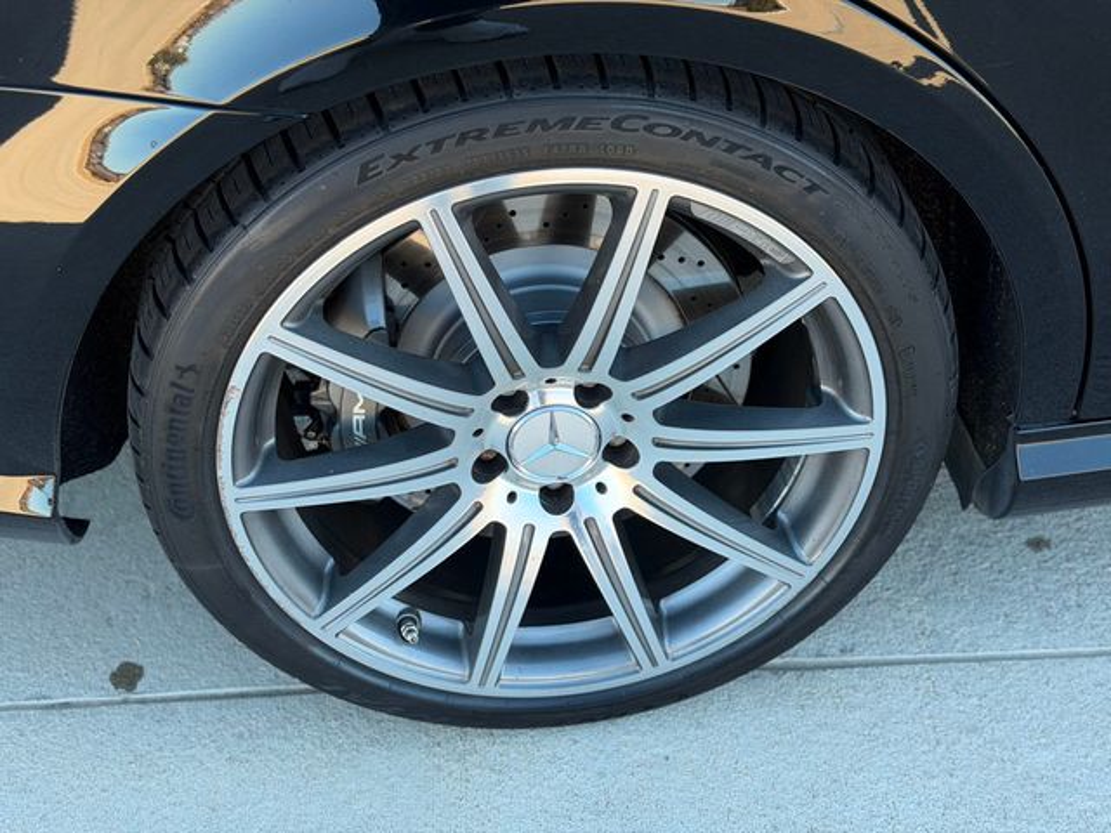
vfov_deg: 30.3
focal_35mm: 48
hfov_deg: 39.7
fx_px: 1541
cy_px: 416
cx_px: 556
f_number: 1.78
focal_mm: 6.76
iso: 80
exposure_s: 1/578
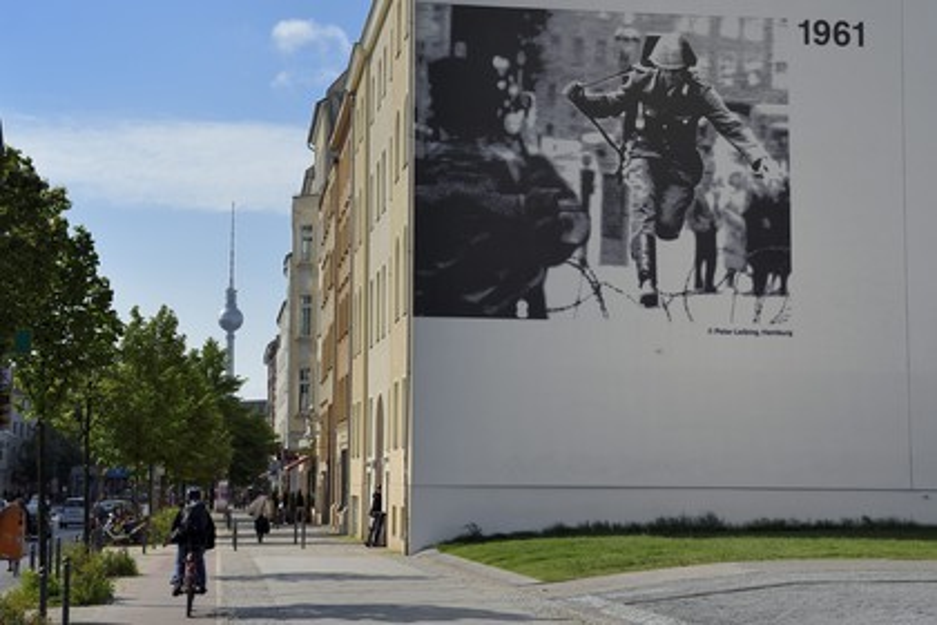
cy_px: 312
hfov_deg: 33.4
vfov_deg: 22.6
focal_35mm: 60
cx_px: 468
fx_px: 1562
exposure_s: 1/320
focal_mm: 60
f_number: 13
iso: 200
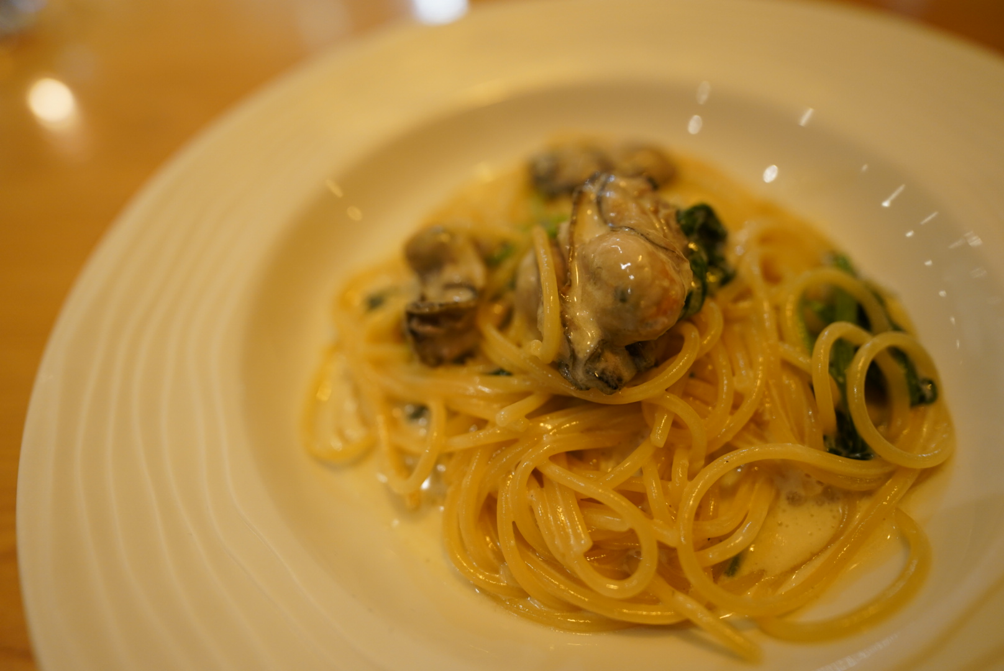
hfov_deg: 83.9
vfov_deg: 62.0
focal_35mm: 20
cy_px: 336
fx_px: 558
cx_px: 502
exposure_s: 1/60
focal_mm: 20
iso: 1000
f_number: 2
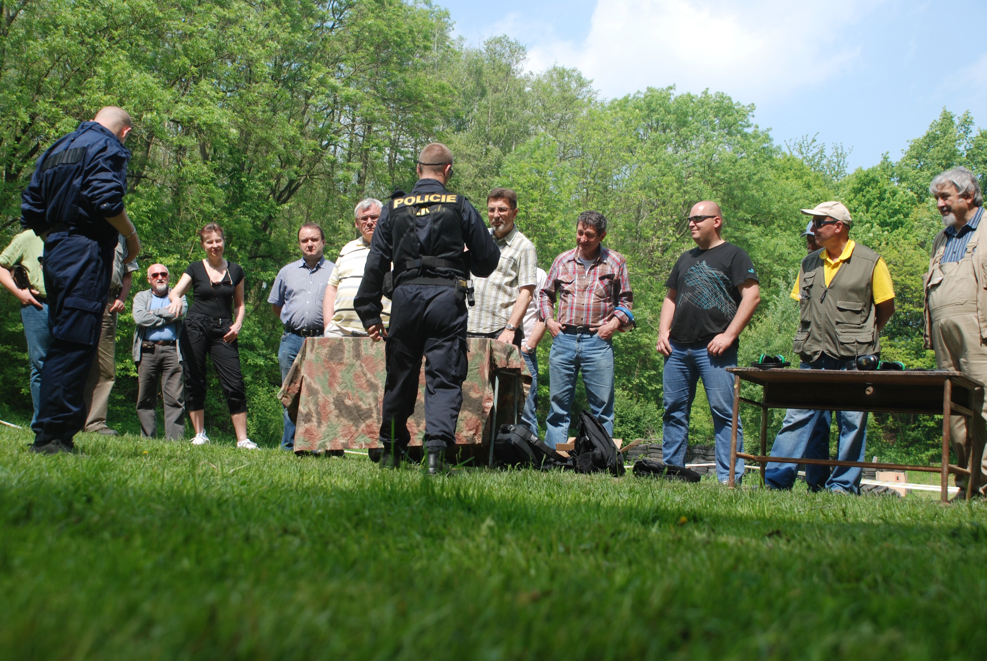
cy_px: 330
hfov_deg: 37.8
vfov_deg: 25.8
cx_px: 494
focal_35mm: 52
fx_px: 1441
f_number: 6.3
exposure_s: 1/160
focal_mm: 35
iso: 100
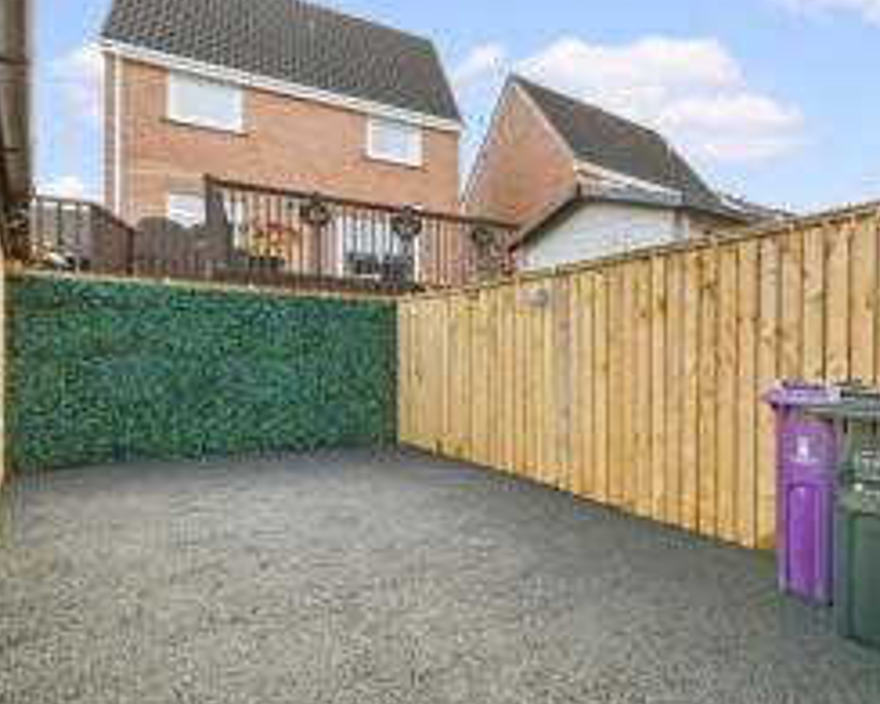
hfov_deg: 62.5
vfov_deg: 63.1
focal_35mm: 22
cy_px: 370
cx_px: 797
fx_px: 573
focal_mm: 12
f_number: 22
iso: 800
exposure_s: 1/10
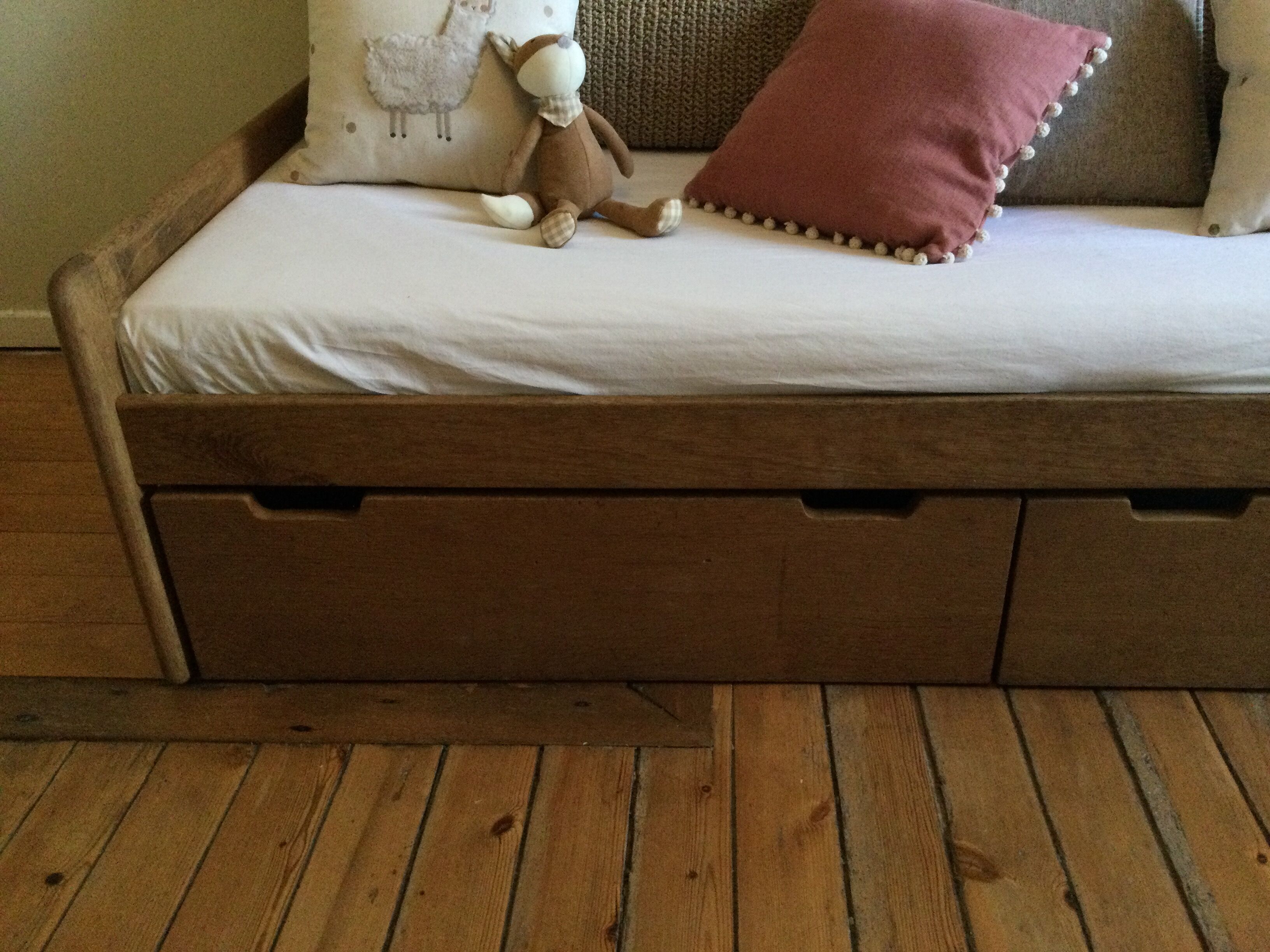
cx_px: 635
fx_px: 1137
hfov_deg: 58.4
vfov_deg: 45.4
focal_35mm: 31
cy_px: 476
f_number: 2.4
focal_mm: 3.3
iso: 200
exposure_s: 1/30
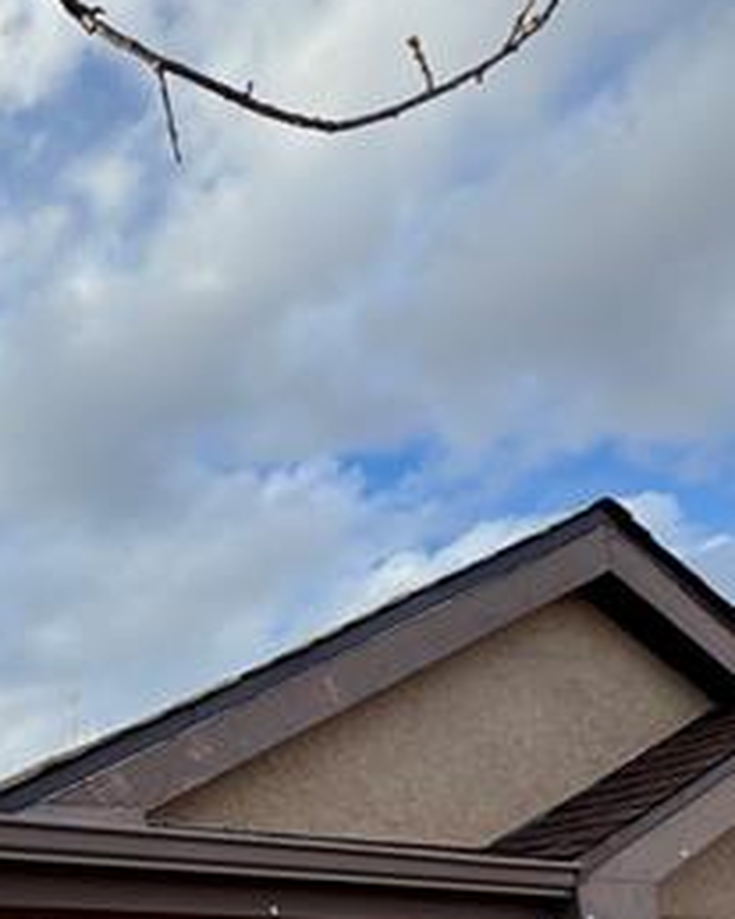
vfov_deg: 31.1
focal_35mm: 54
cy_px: 999
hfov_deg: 25.8
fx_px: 1469
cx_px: -89
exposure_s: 1/544
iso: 40
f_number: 2.2
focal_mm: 2.22
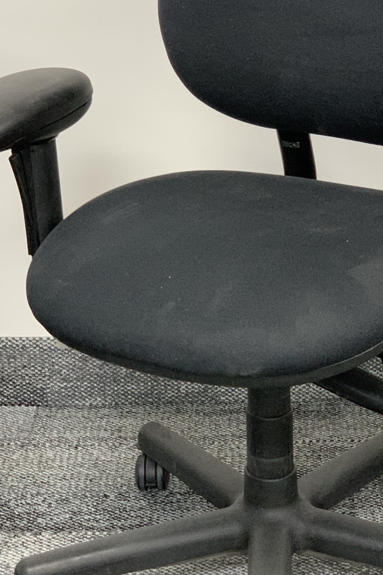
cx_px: 276
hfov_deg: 14.1
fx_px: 1548
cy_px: 272
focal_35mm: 97
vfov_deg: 21.0
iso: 160
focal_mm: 6
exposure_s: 1/60
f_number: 2.4
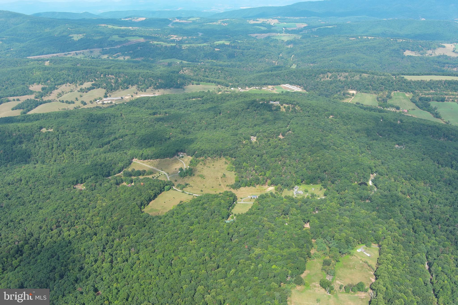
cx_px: 229
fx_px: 369
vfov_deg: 45.0
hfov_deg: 63.7
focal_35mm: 29
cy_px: 152
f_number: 2.8
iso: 100
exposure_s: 1/720
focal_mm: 10.57
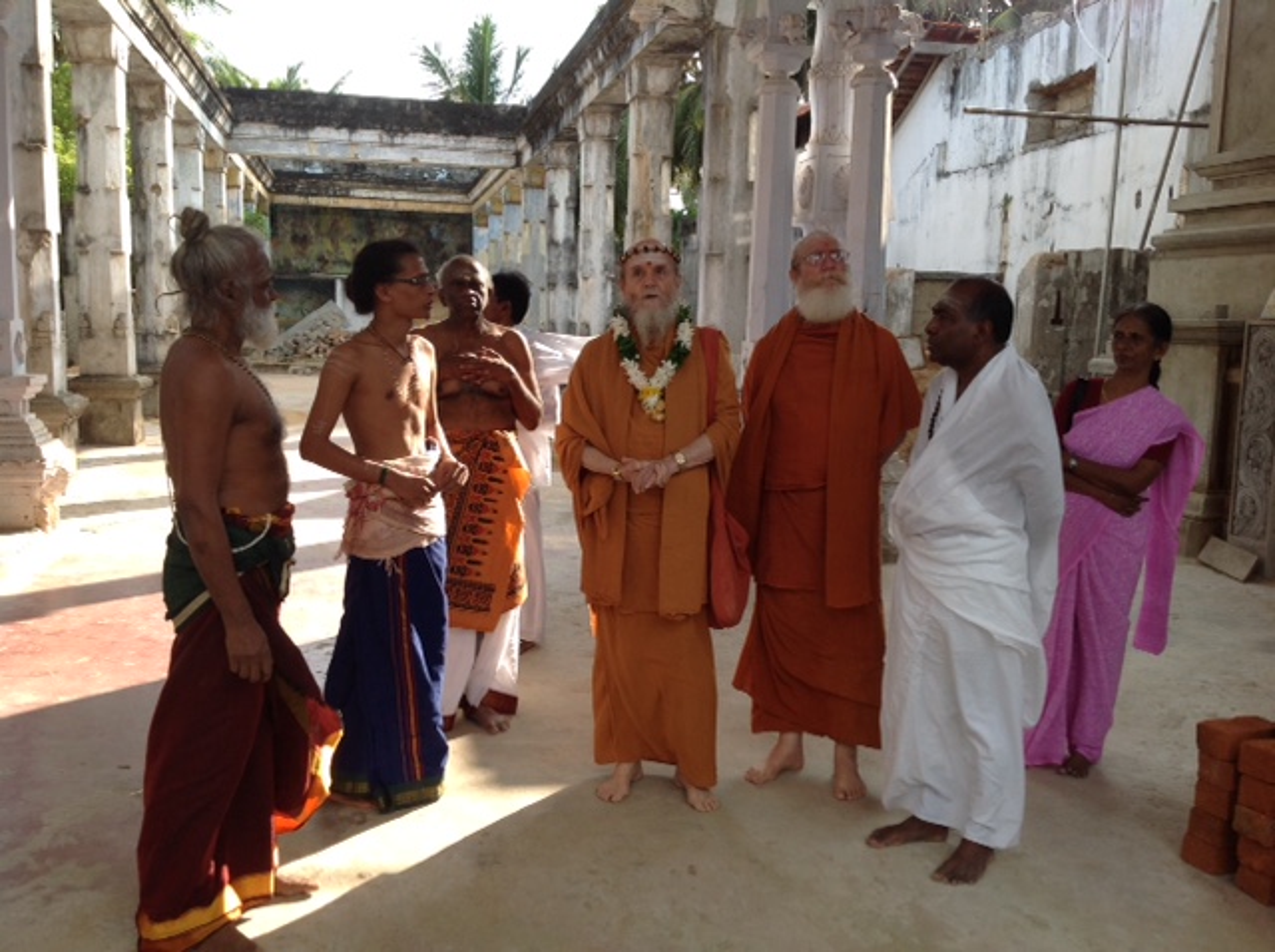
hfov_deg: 52.7
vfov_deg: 40.6
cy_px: 476
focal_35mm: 35
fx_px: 1287
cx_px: 638
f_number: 2.4
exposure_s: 1/343
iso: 50
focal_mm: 4.28
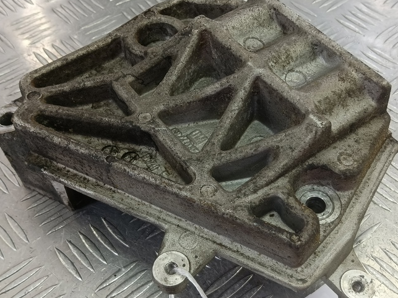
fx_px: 494
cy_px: 151
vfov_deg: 33.6
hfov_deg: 43.8
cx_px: 225
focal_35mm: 43
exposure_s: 1/50
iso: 121
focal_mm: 4.11
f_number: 1.6
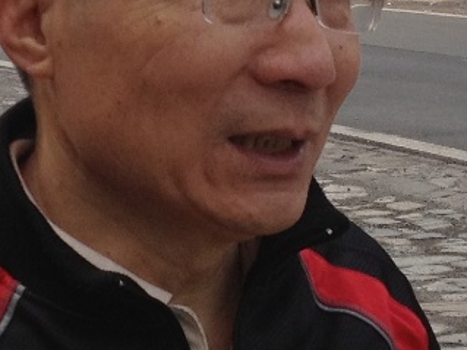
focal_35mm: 190
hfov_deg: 10.4
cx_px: 123
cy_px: 146
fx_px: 2562
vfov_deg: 7.8
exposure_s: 1/986
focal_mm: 4.28
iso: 64
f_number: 2.4
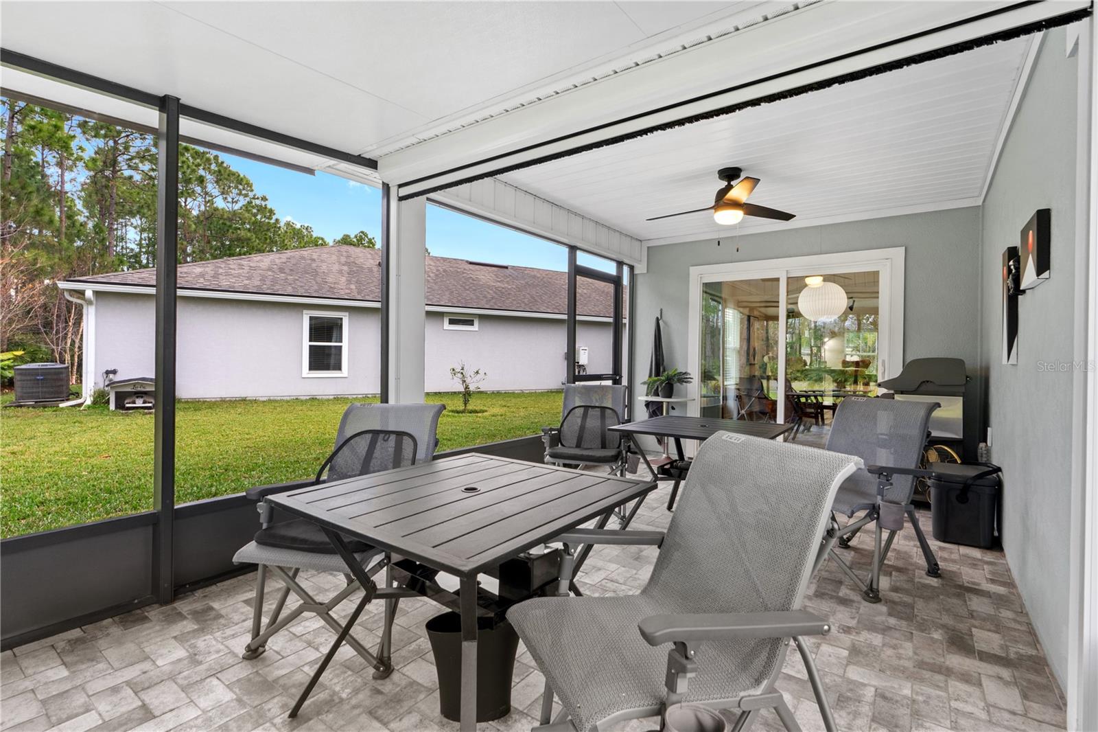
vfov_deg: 73.7
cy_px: 366
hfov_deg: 96.7
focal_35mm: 16
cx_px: 549
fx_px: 488
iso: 400
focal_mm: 16
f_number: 8
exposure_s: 1/6
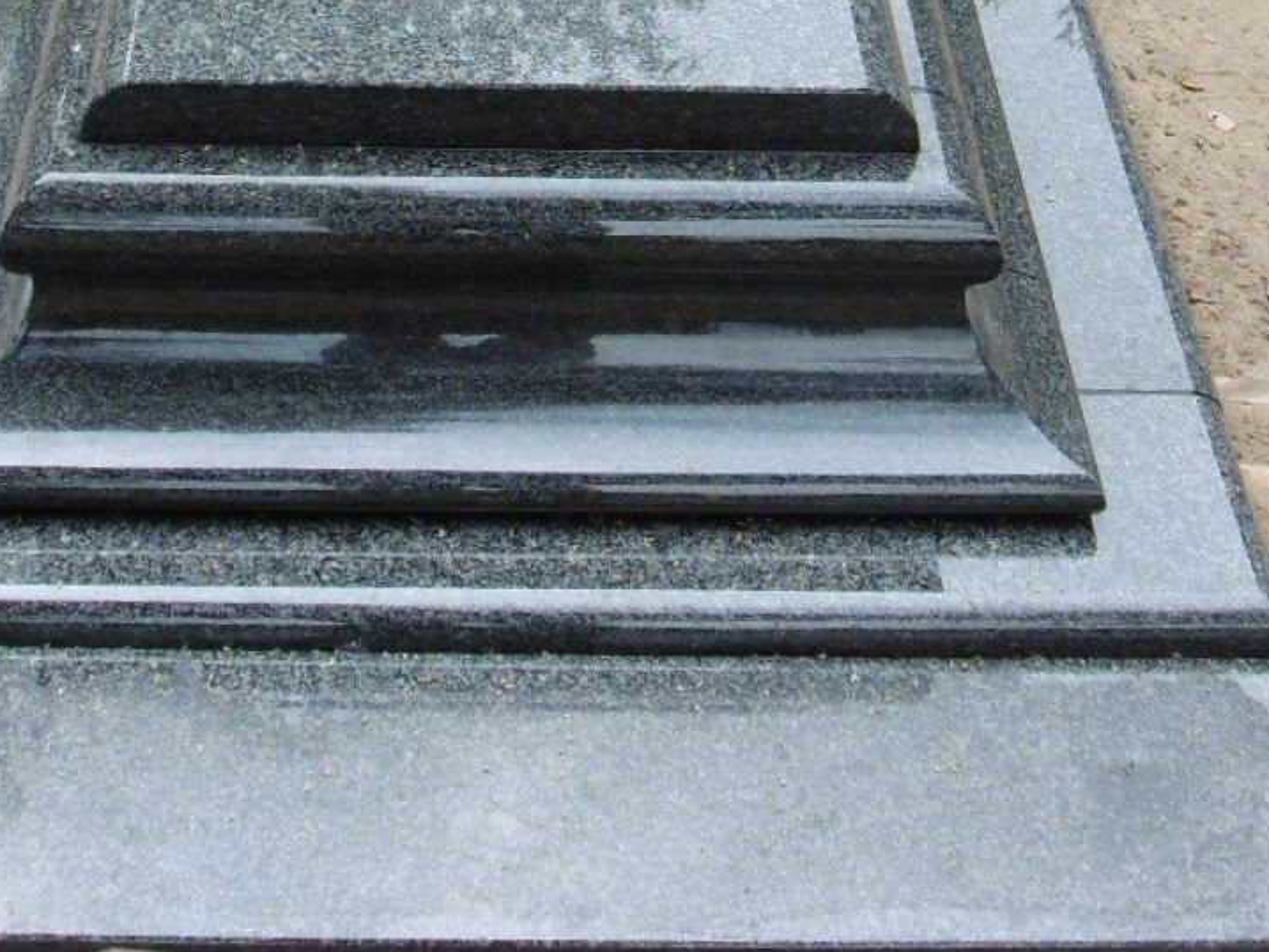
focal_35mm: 80
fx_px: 2933
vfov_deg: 17.4
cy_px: -260
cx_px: 531
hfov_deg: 24.4
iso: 100
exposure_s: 1/320
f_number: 3.3
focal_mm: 5
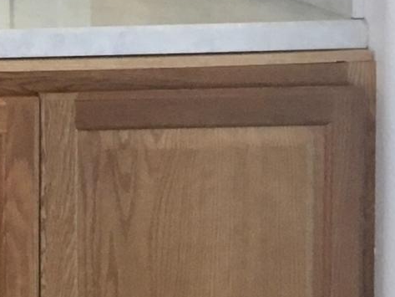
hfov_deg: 9.3
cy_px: -168
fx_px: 2100
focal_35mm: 184
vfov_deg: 7.9
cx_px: -641
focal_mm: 4.15
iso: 100
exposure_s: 1/30
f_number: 2.2
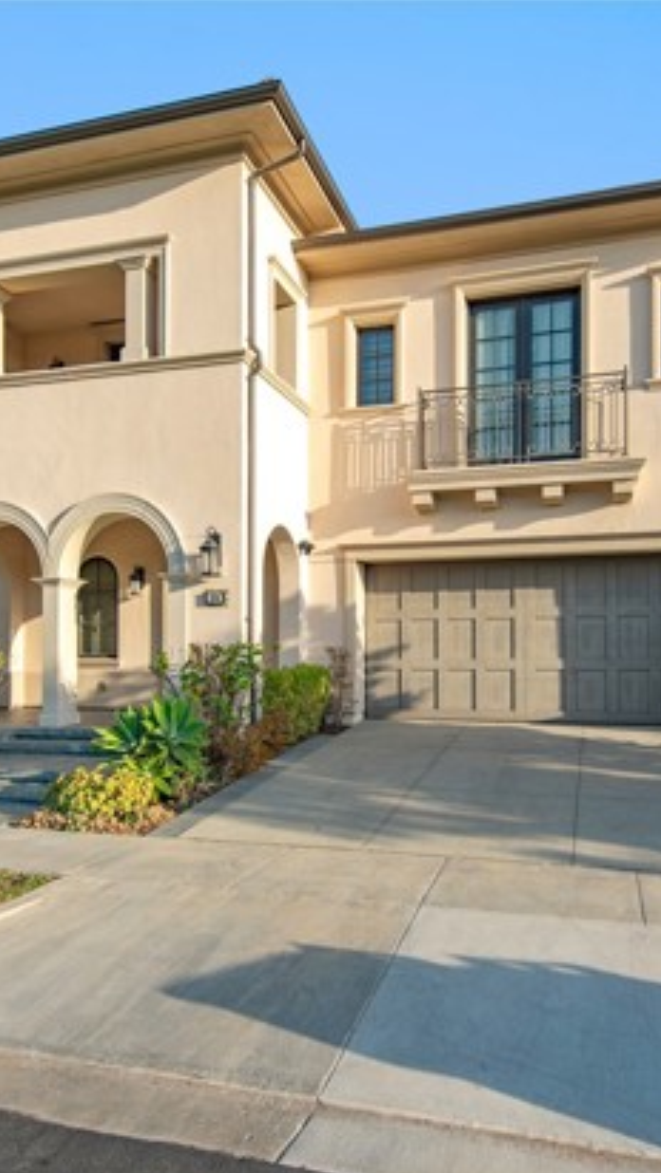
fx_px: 809
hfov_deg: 44.4
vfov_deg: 71.9
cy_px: 604
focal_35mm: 26
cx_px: 330
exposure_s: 1/320
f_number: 6.3
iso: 100
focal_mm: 16
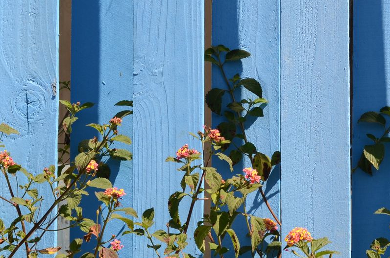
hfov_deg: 11.2
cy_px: 128
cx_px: 431
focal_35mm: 181
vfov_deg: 7.6
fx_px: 1957
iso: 100
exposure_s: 1/200
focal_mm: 50
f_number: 7.1
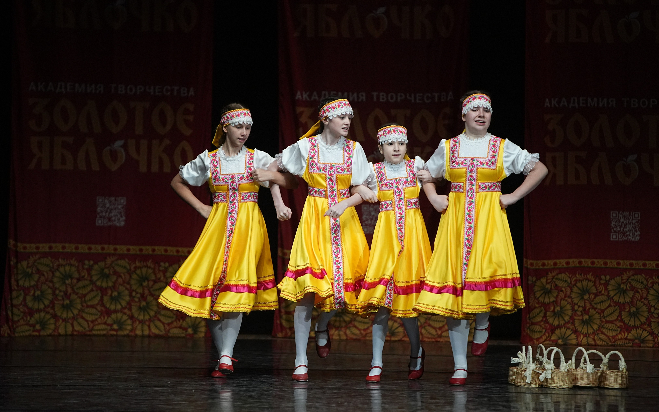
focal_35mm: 205
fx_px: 3682
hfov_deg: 10.2
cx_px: 330
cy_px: 200
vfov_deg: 6.4
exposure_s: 1/500
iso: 4000
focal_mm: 200
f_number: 2.8
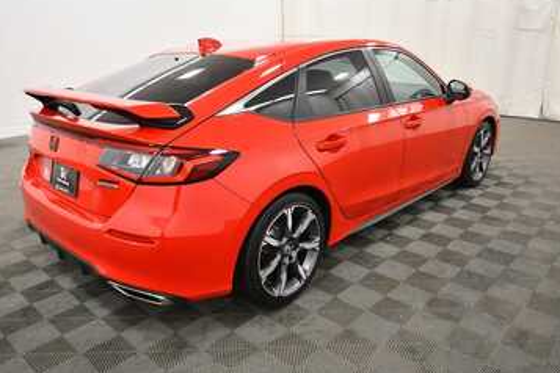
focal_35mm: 28
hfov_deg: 65.4
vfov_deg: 46.4
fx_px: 436
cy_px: 173
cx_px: 262
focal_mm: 17
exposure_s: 1/125
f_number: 5.3
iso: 1100
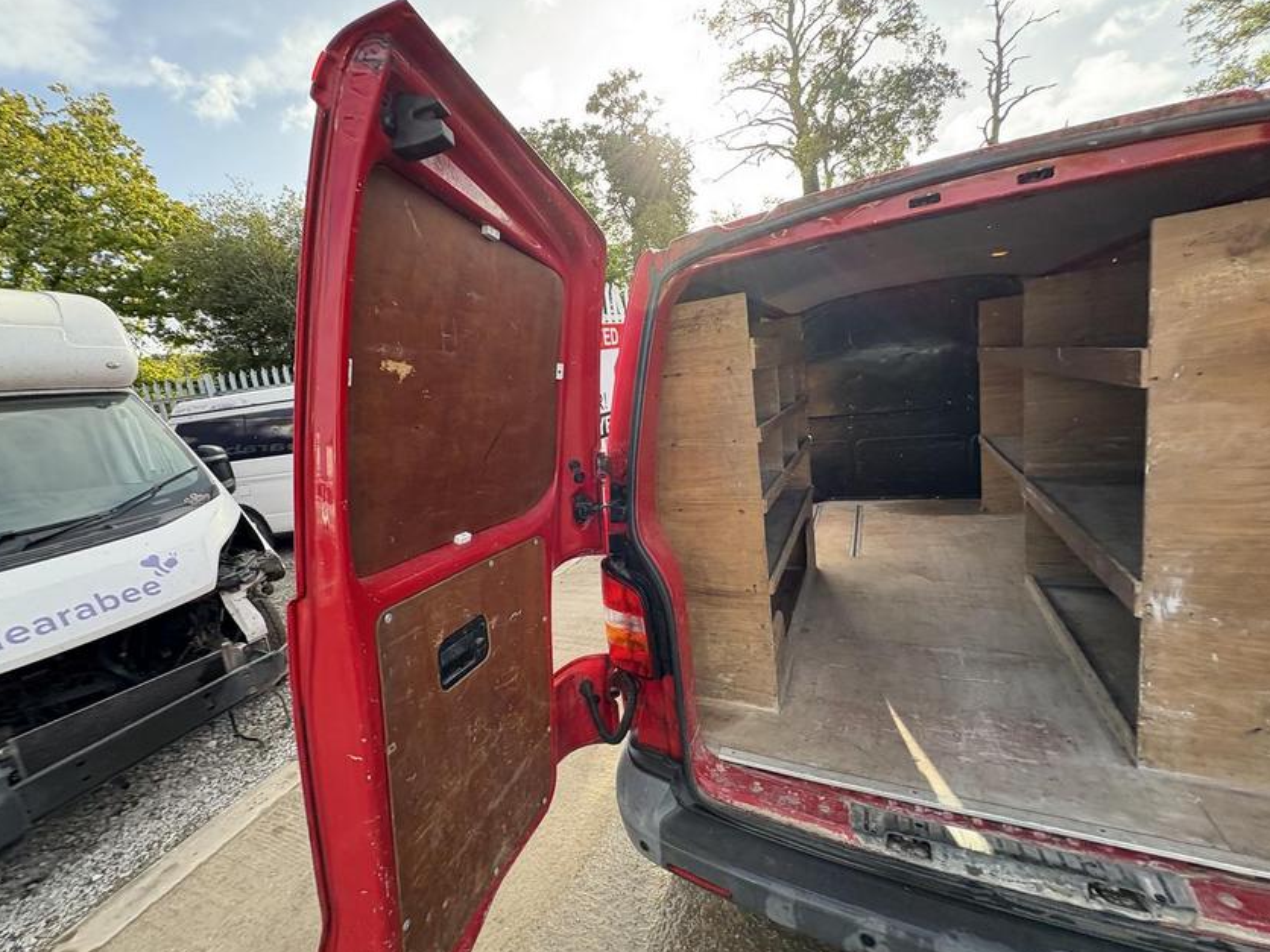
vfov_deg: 81.7
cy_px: 475
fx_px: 550
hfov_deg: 98.1
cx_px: 599
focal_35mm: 15
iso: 50
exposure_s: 1/230
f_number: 2.2
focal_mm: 2.22
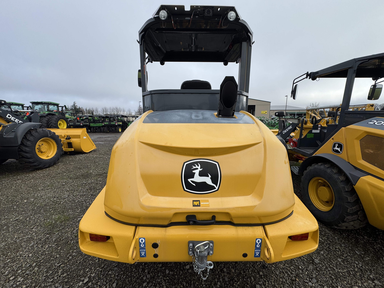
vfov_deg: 85.7
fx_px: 155
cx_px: 192
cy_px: 144
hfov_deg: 102.1
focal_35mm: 14
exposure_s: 1/968
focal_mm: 2.22
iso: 50
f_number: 2.2
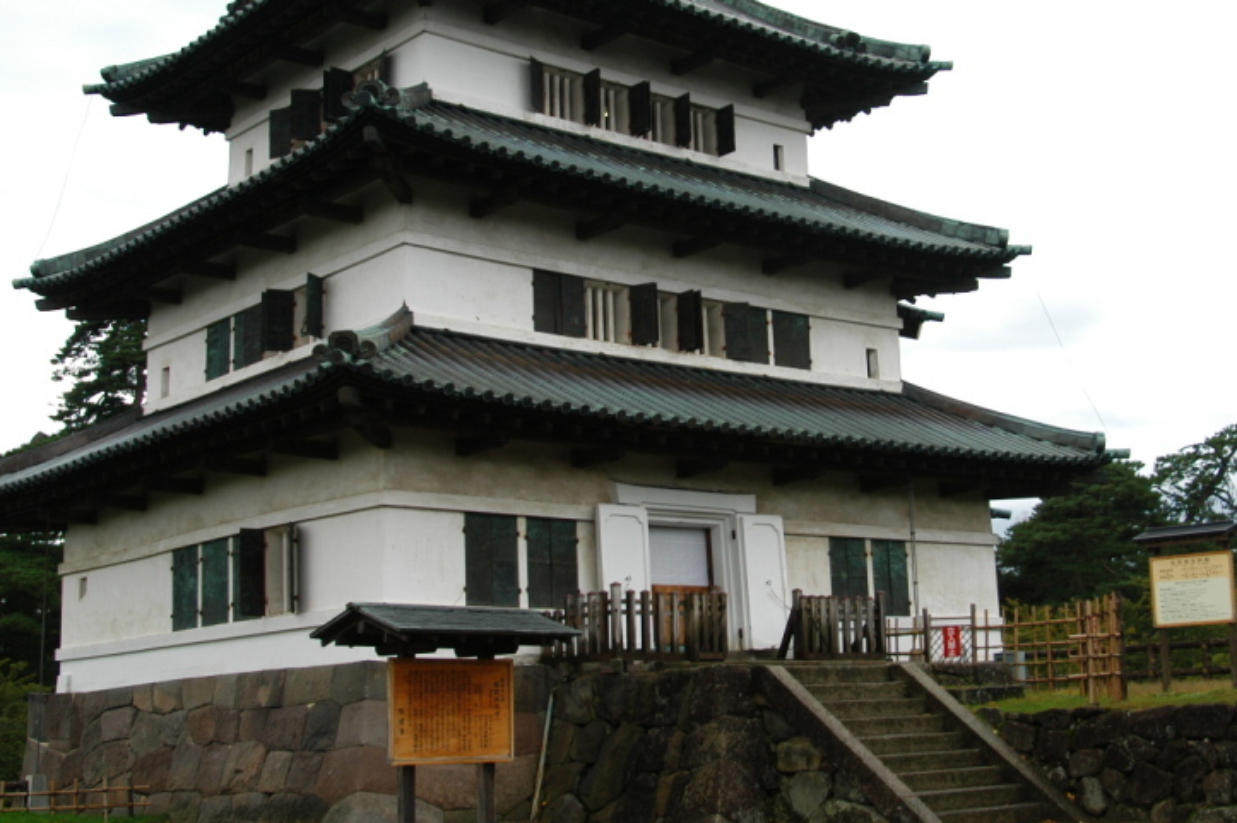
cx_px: 784
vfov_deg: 26.4
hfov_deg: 38.6
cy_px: 316
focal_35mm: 51
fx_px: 1751
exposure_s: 1/100
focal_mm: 24
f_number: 7.1
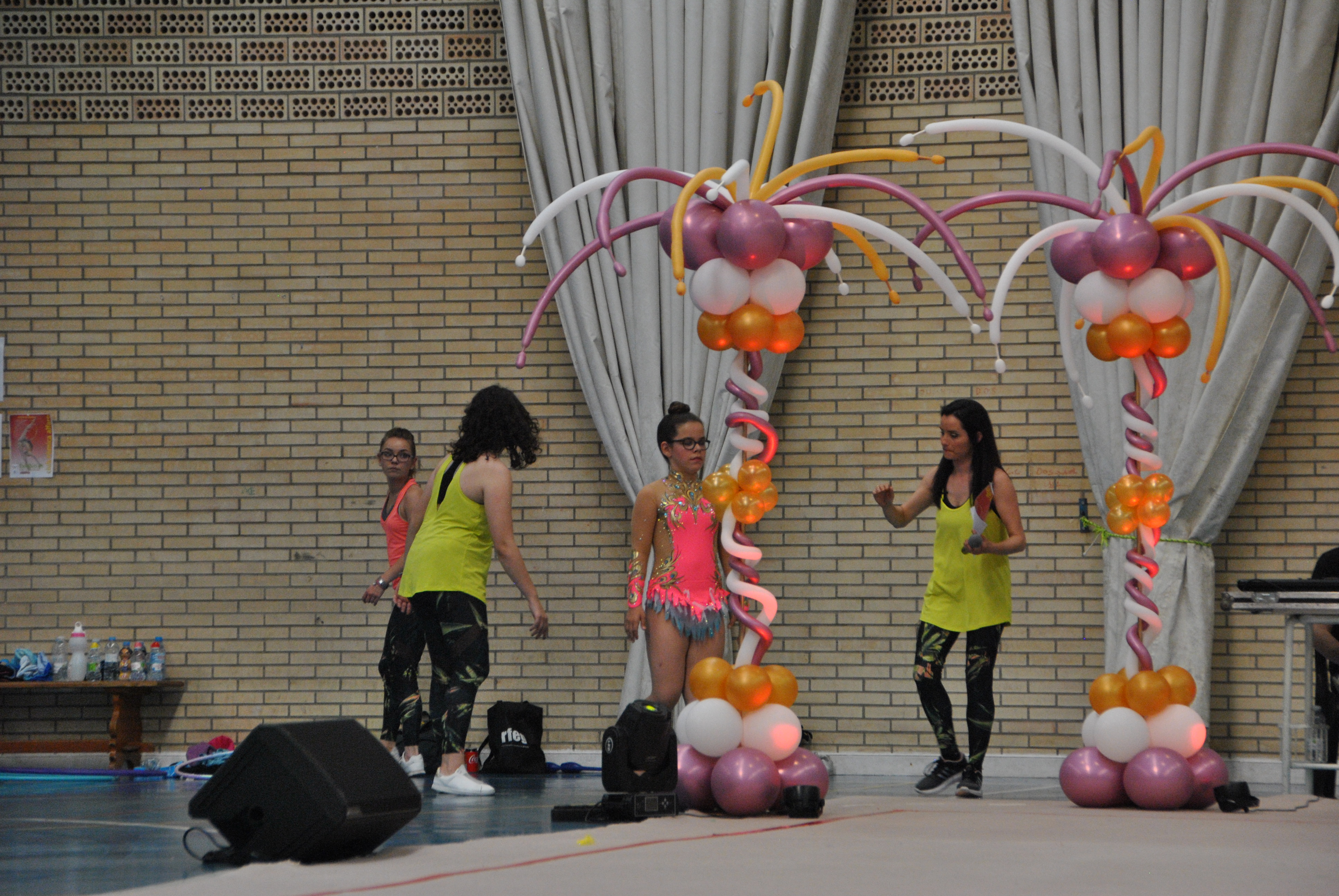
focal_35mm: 129
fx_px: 4804
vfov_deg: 10.7
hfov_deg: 15.9
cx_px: 670
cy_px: 448
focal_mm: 86
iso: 800
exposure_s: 1/200
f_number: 5.3
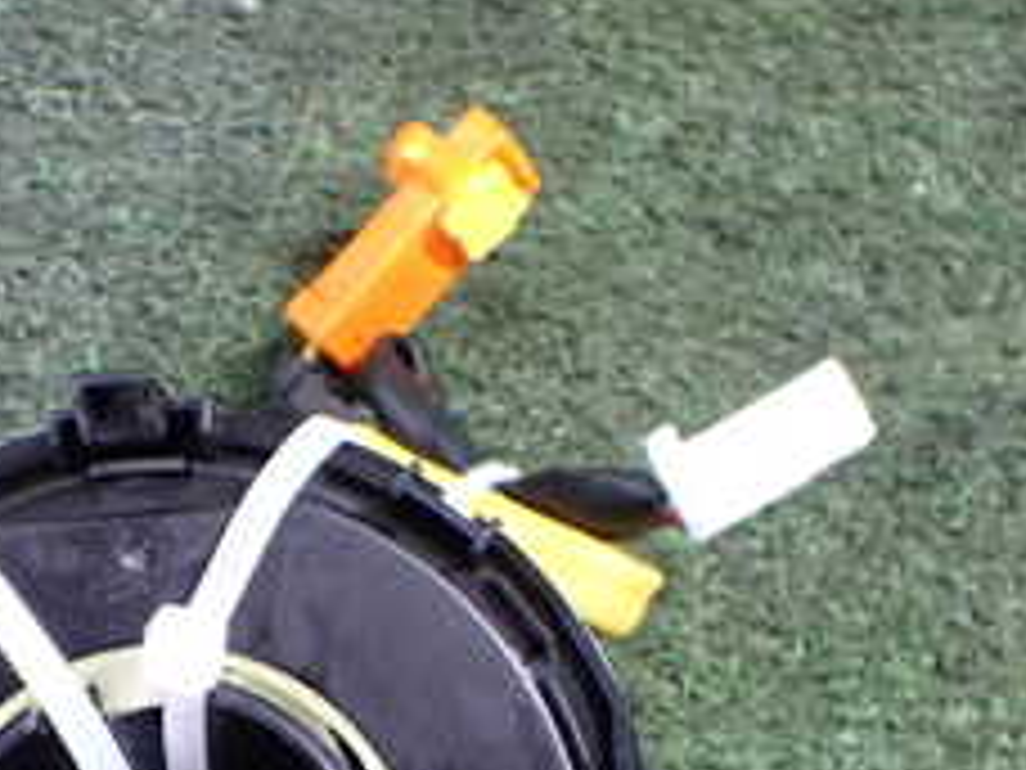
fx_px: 2342
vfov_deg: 17.9
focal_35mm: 79
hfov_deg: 24.4
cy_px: 883
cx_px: 234
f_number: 2.3
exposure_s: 1/50
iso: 800
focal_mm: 5.4
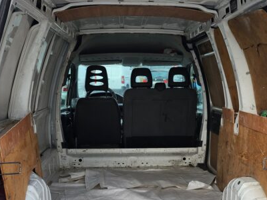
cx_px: 143
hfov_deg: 39.6
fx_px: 370
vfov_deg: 29.6
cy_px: 157
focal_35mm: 48
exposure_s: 1/633
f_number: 1.8
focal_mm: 5
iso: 50
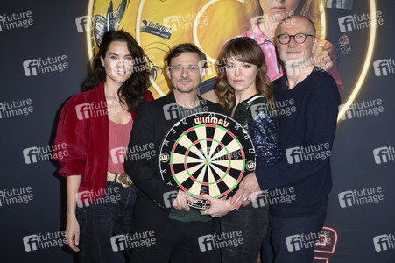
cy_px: 132
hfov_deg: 41.1
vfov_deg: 28.0
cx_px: 198
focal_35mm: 48
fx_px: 526
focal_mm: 48
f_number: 5.6
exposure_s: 1/250
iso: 400
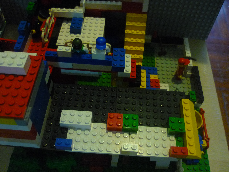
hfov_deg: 55.4
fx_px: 218
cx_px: 114
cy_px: 86
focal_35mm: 33
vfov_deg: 42.9
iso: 400
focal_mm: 5.5
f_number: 2.8
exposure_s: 1/8
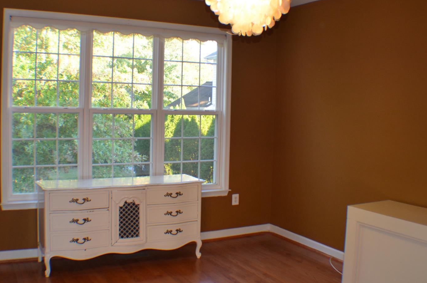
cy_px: 109
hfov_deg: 40.4
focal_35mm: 49
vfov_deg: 27.3
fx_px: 580
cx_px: 192
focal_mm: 22
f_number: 3.5
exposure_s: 1/60
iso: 450
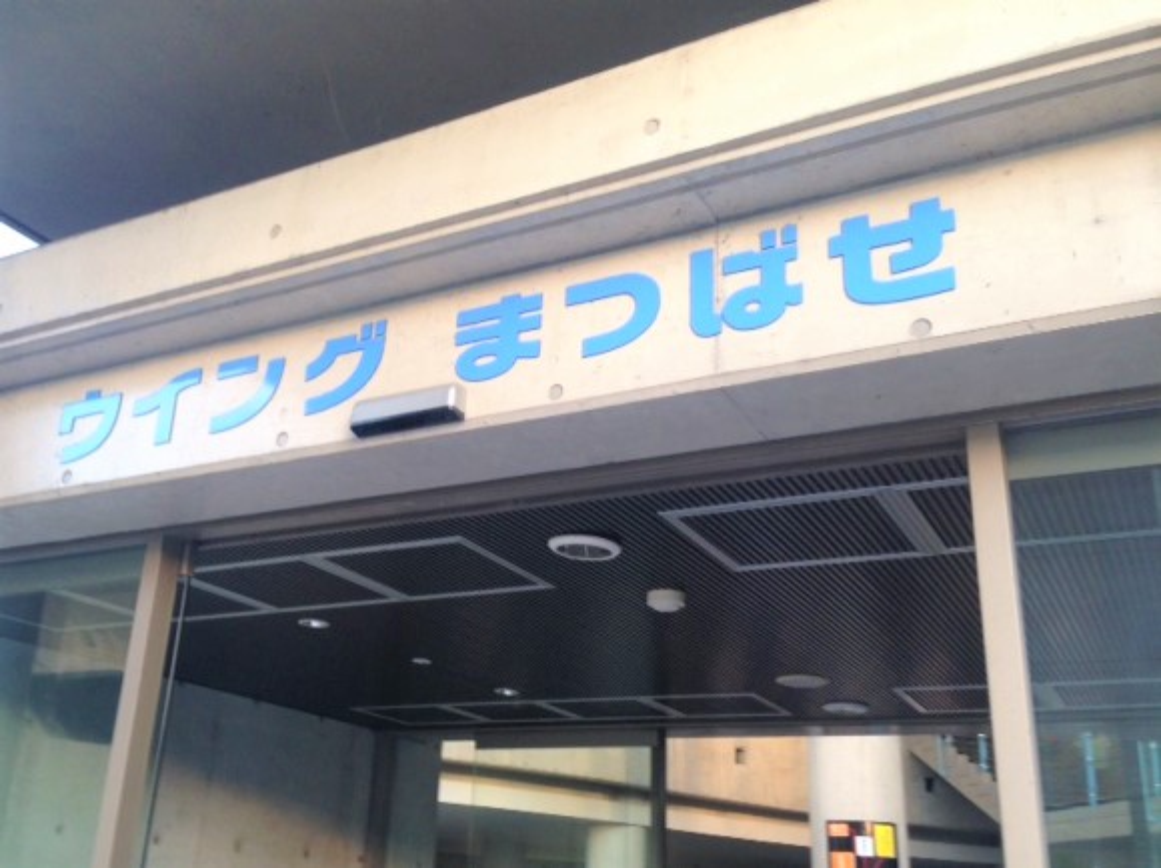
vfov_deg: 42.9
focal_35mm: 33
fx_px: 1106
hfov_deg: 55.4
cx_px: 580
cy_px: 434
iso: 50
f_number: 2.4
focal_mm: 4.12
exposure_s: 1/30
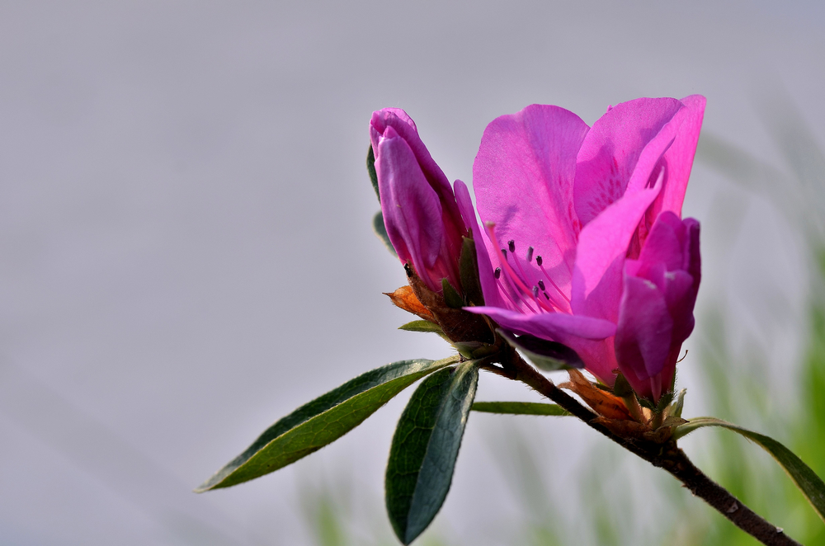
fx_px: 3087
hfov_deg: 15.2
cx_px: 412
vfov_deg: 10.1
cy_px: 273
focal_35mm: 135
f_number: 8
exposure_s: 1/160
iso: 100
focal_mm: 90
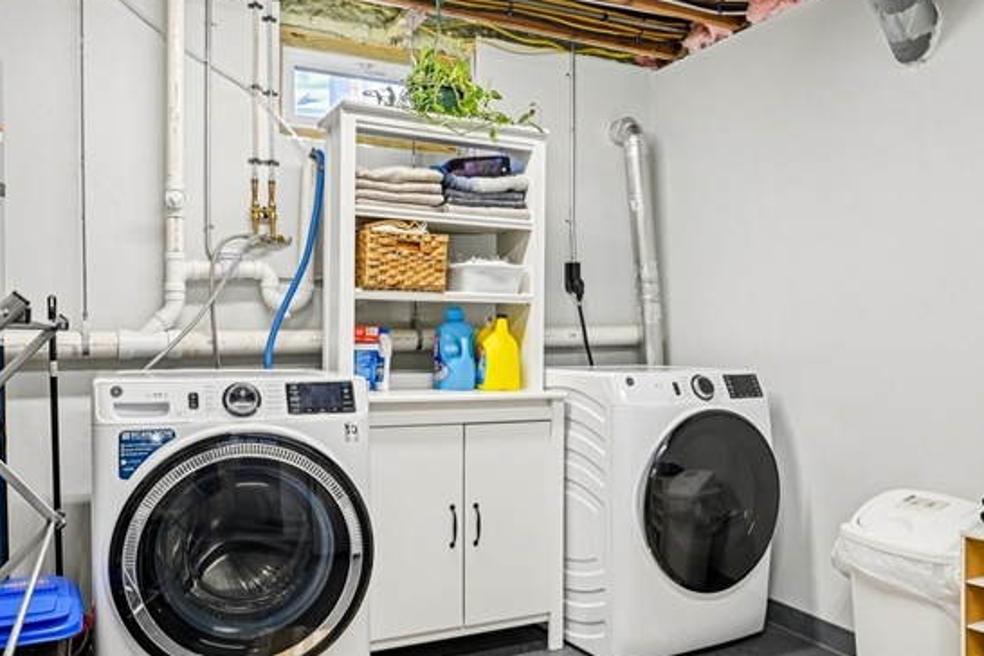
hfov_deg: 61.9
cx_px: 514
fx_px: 820
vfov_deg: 43.6
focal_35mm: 30
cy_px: 345
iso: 400
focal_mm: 16
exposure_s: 1/15
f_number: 8
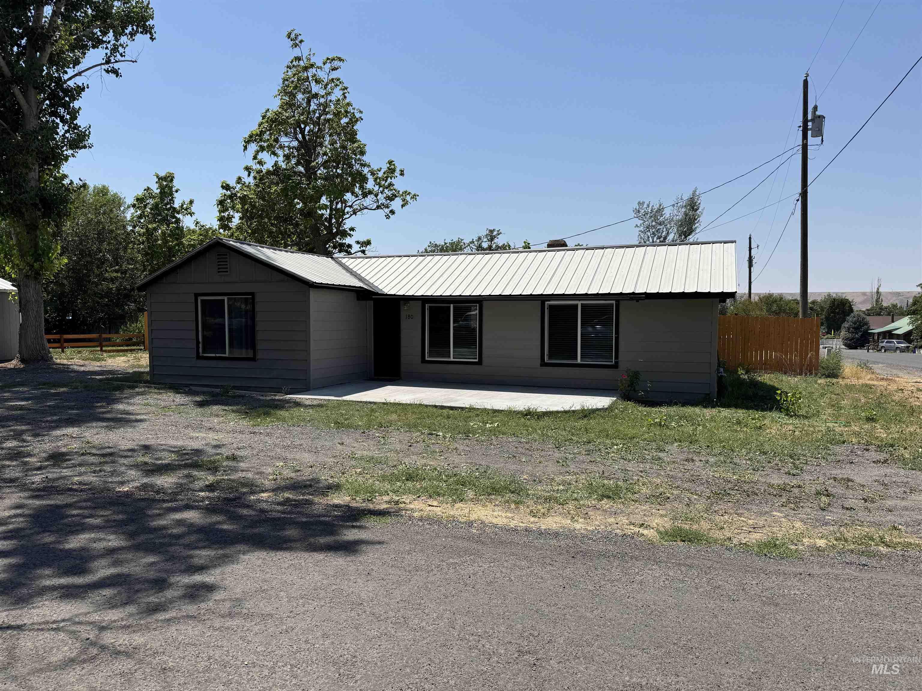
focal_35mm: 24
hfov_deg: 71.6
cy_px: 346
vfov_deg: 56.8
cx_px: 461
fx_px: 639
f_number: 1.78
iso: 80
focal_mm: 6.76
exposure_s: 1/7092
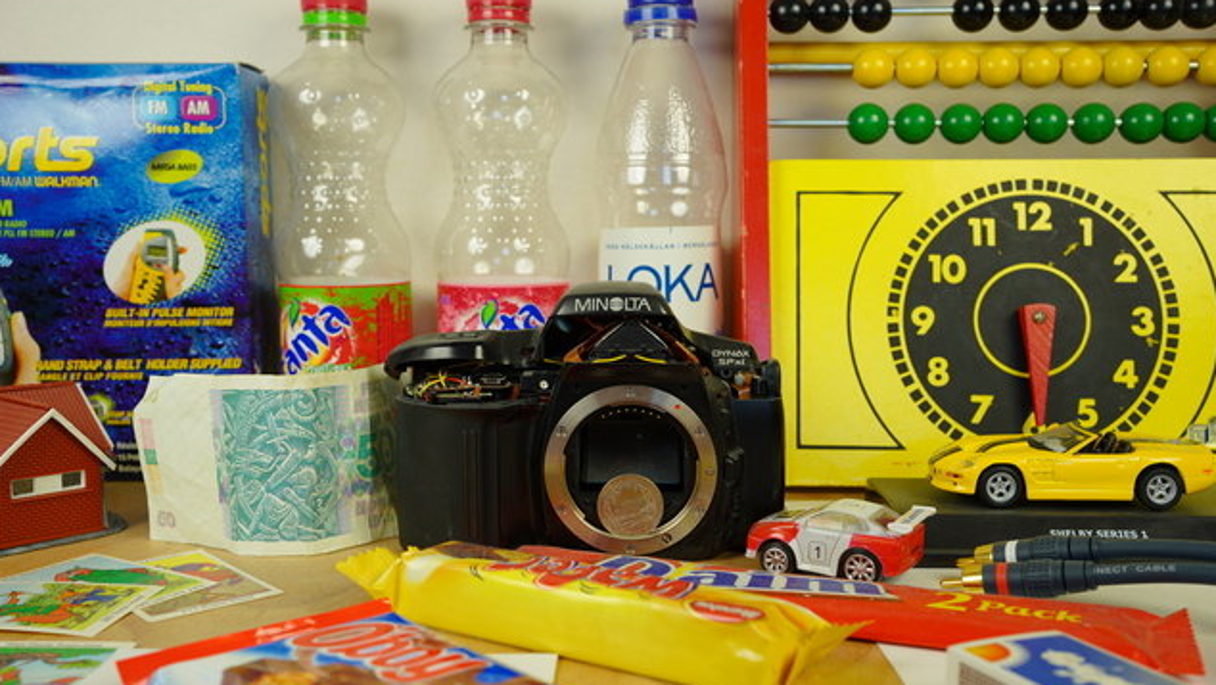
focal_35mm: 37
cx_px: 606
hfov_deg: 54.0
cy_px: 352
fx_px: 1193
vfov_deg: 32.0
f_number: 8
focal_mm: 35
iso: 100
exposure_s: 1/20
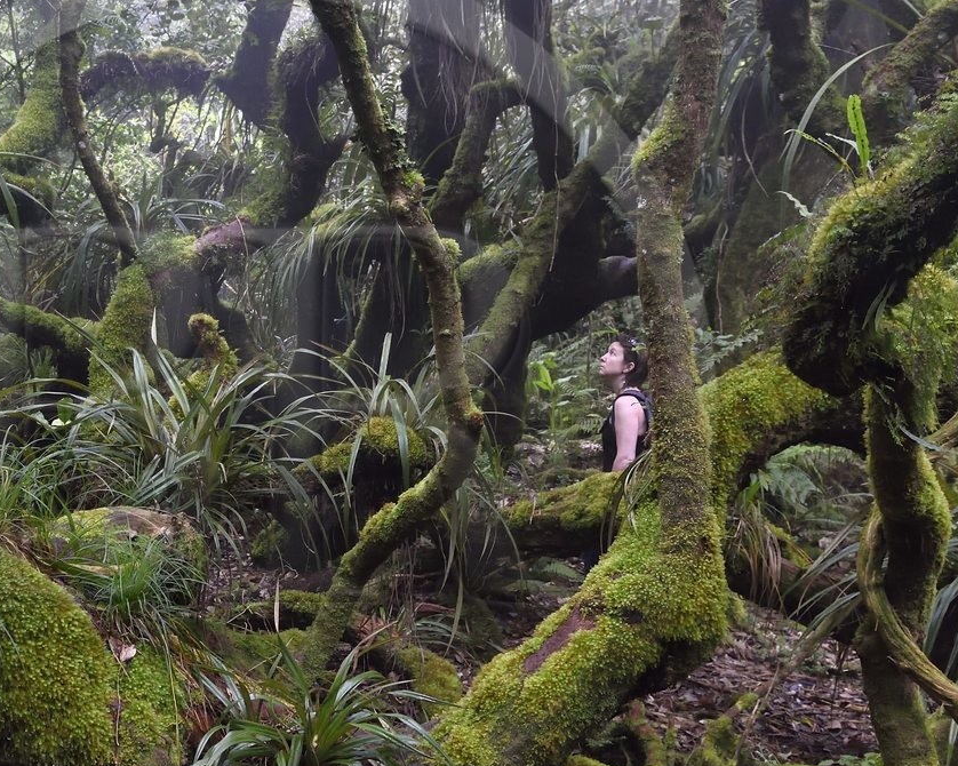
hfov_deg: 41.7
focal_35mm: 43
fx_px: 1219
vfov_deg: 34.9
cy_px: 417
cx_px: 246
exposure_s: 1/60
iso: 3200
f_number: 7.1
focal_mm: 24
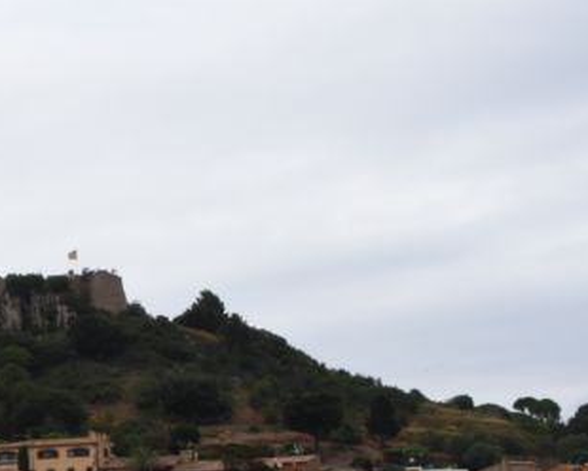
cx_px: -163
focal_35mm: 98
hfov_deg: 18.4
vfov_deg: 15.7
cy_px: 367
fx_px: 1698
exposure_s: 1/500
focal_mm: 21
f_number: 11
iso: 400
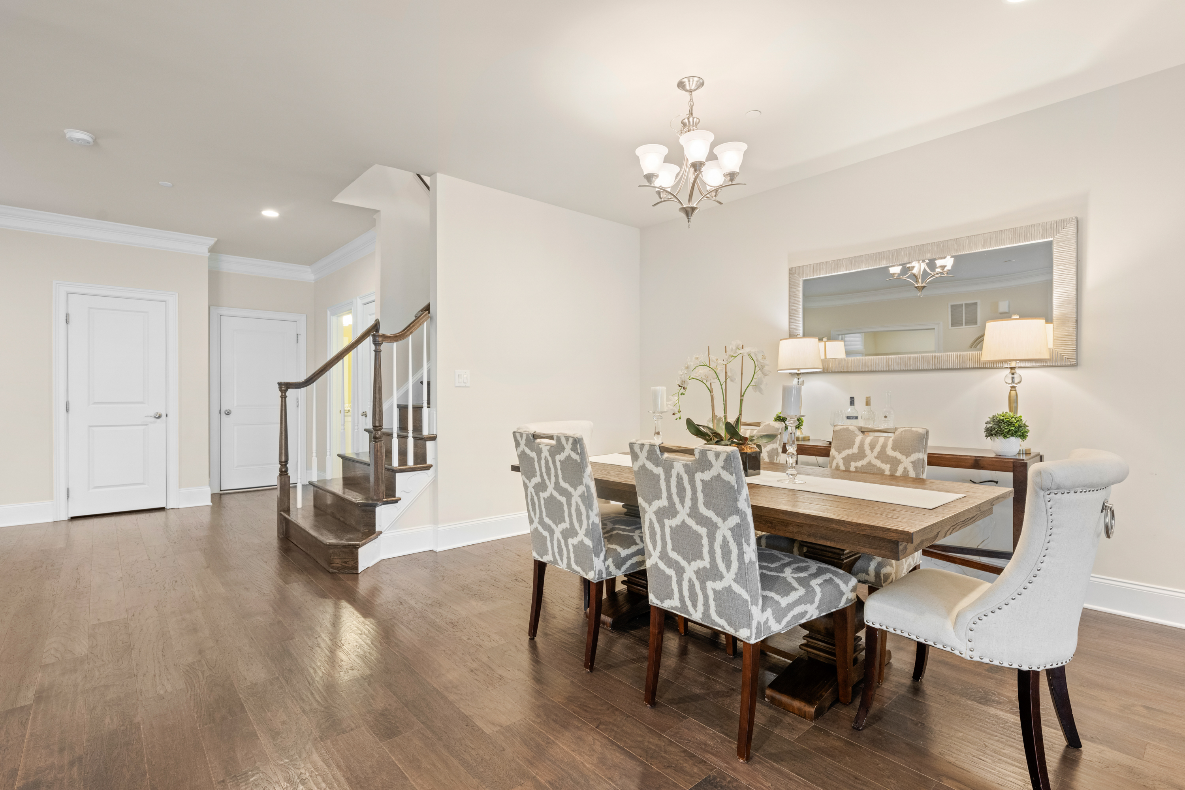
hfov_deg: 93.3
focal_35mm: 17
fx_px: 560
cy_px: 395
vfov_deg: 70.4
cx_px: 592
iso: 500
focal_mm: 17
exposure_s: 1/3
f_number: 7.1
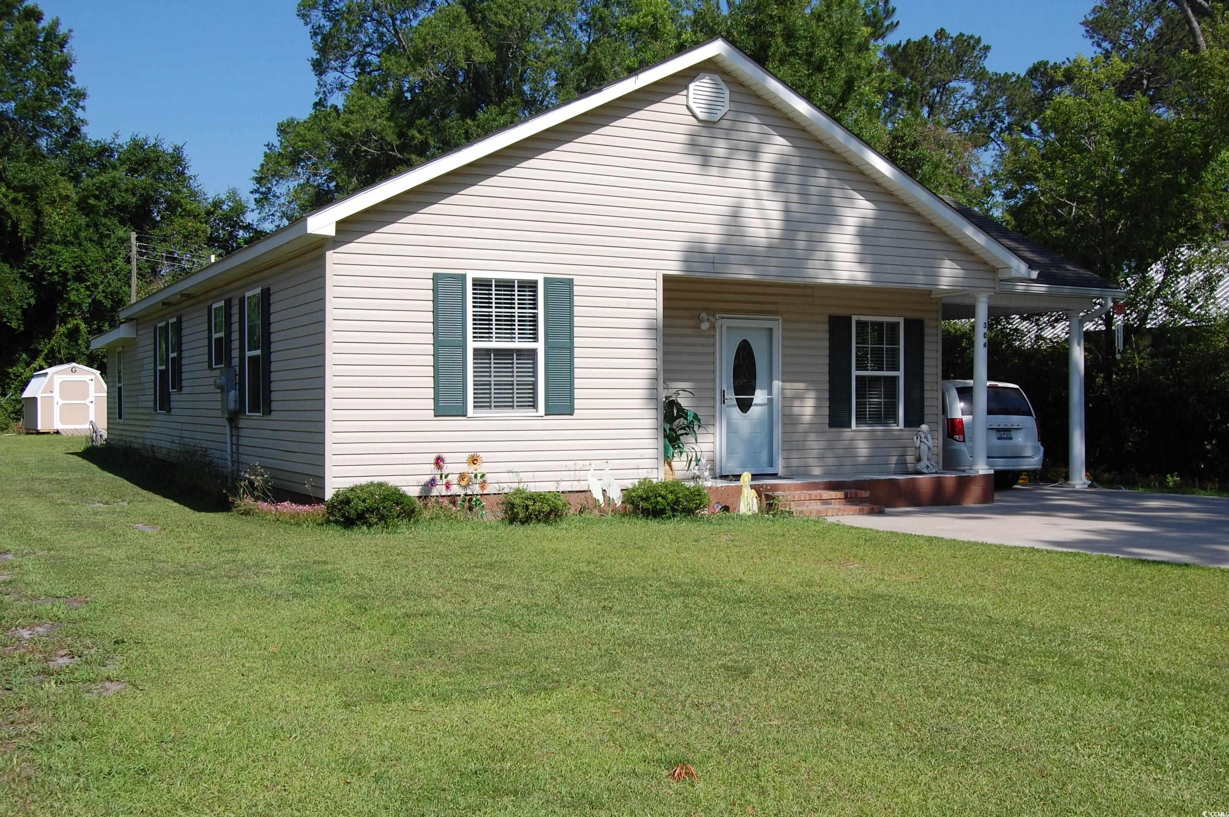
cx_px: 614
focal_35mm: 39
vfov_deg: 34.1
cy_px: 408
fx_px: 1330
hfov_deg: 49.6
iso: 200
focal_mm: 26
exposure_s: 1/400
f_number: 10
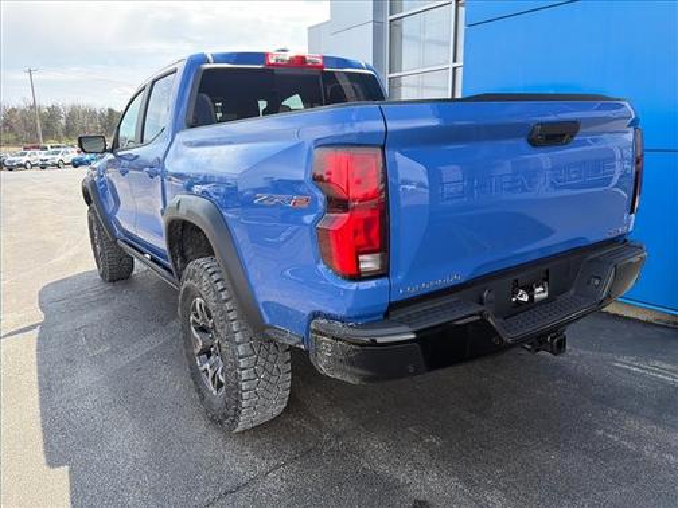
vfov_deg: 56.8
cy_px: 254
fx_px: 470
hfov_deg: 71.6
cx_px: 339
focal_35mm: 24
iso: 100
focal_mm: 6.76
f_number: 1.78
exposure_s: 1/765
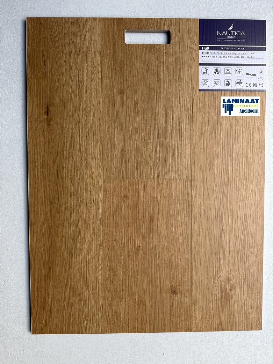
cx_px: 136
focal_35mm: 24
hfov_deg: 56.8
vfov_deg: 71.6
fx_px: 252
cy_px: 182
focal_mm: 6.76
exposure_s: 1/361
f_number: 1.78
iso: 80
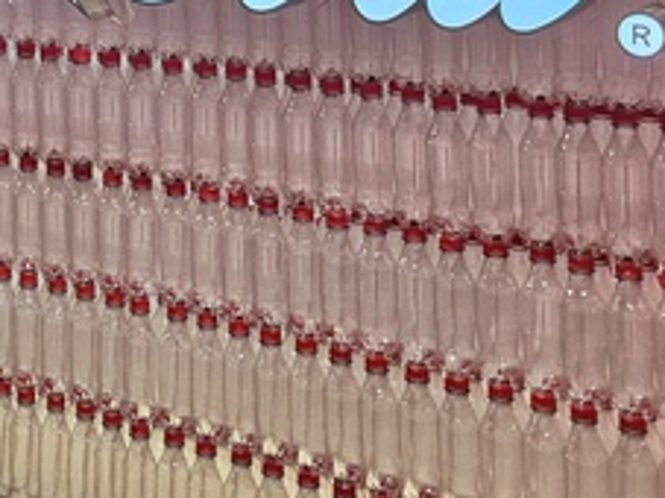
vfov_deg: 20.2
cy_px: -139
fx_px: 1286
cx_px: -179
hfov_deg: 25.4
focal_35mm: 67
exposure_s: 1/120
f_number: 1.7
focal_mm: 6.3
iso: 160
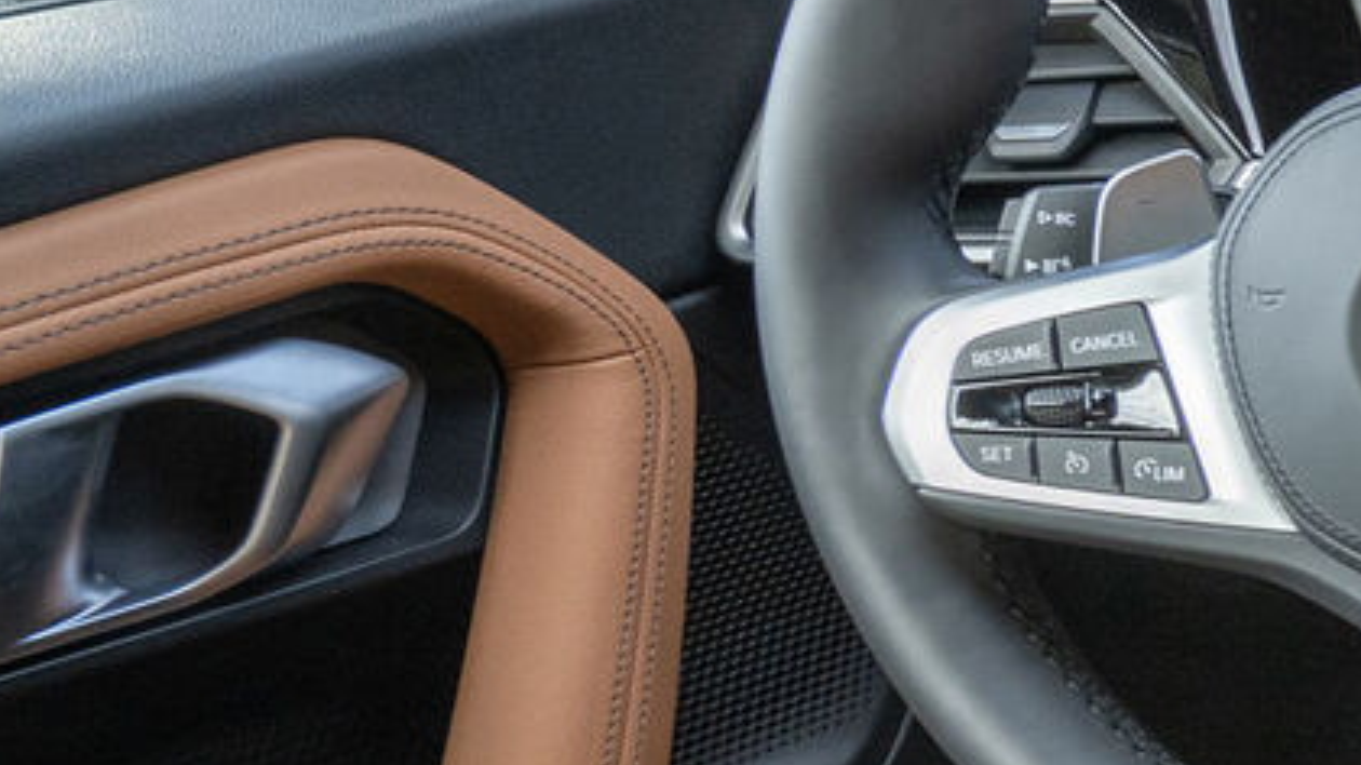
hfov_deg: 17.0
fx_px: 2417
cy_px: 622
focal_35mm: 67
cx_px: 2997
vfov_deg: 17.8
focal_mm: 14
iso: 250
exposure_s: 1/60
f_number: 5.6
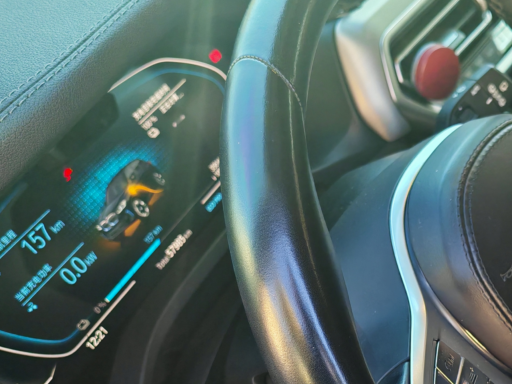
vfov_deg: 25.8
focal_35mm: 56
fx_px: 828
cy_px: 289
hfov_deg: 32.4
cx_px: 477
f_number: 1.6
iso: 250
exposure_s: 1/270
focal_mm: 5.4
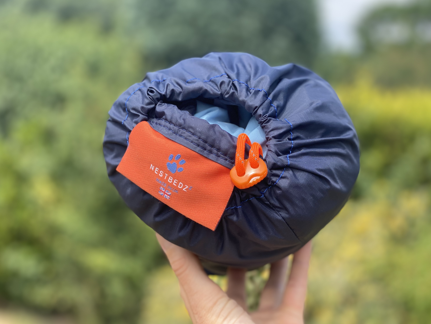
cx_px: 215
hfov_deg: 36.2
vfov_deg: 27.5
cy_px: 160
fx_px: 660
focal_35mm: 53
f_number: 2
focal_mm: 6
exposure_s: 1/615
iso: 20
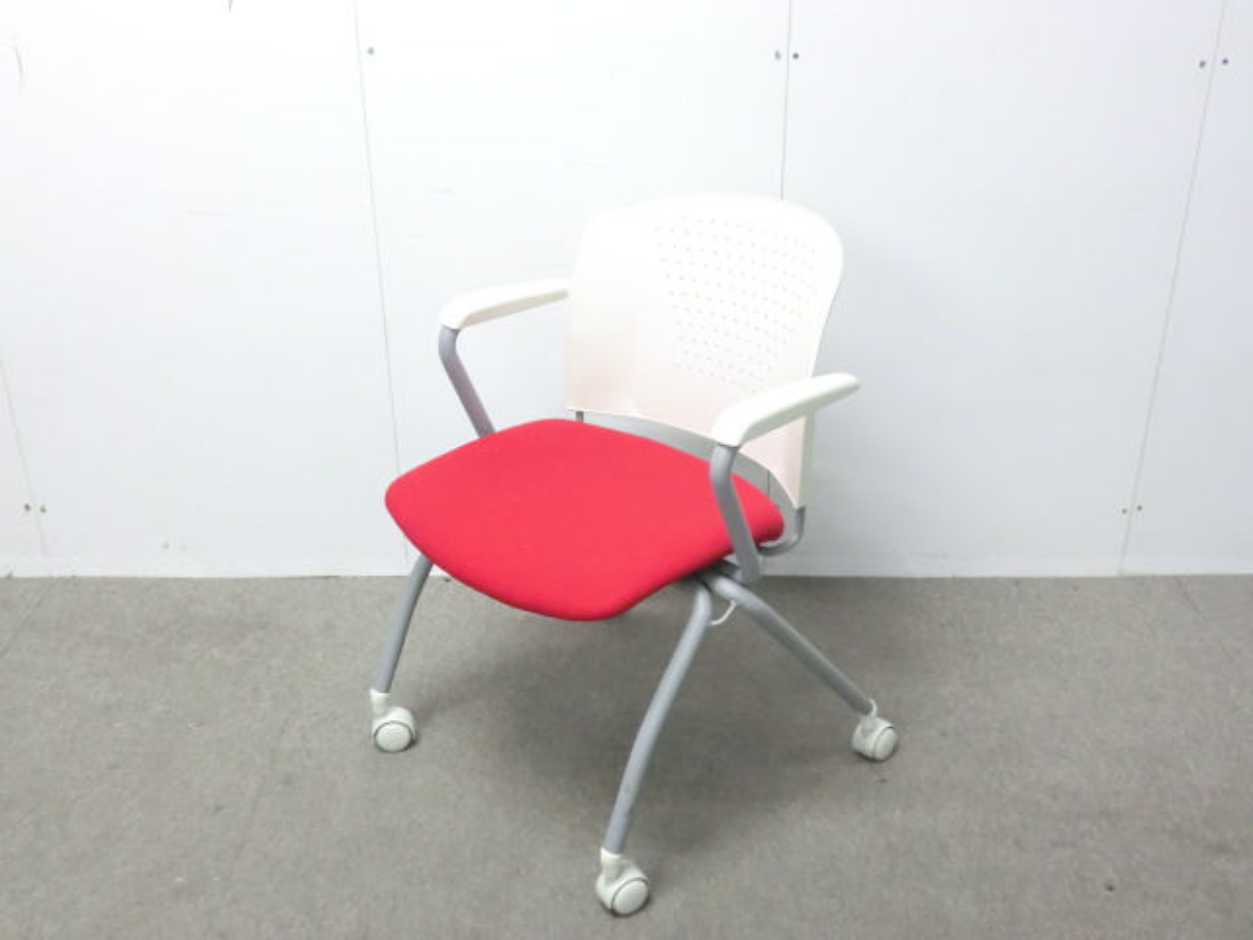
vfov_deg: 37.7
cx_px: 626
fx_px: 1375
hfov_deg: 49.0
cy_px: 470
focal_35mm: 38
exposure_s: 1/30
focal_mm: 6.9
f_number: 3.9
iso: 800
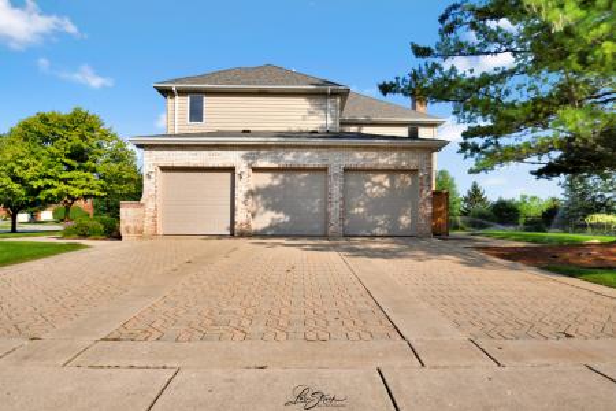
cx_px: 308
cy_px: 206
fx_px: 376
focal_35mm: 22
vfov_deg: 57.2
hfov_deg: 78.6
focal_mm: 15
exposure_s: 1/5000
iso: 400
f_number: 8
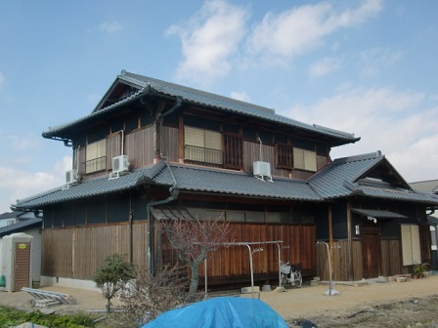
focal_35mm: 38
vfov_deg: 37.7
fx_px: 481
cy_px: 164
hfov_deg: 49.0
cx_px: 219
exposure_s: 1/500
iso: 64
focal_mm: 6.66
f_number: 3.9
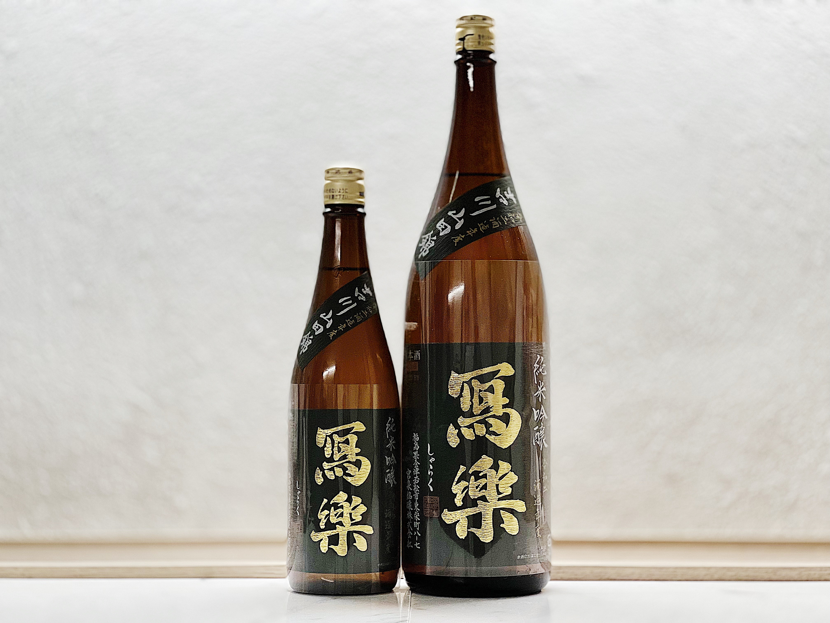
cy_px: 312
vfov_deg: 19.1
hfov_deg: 25.3
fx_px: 1846
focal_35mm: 77
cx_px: 415
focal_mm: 9
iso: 160
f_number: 2.8
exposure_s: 1/100
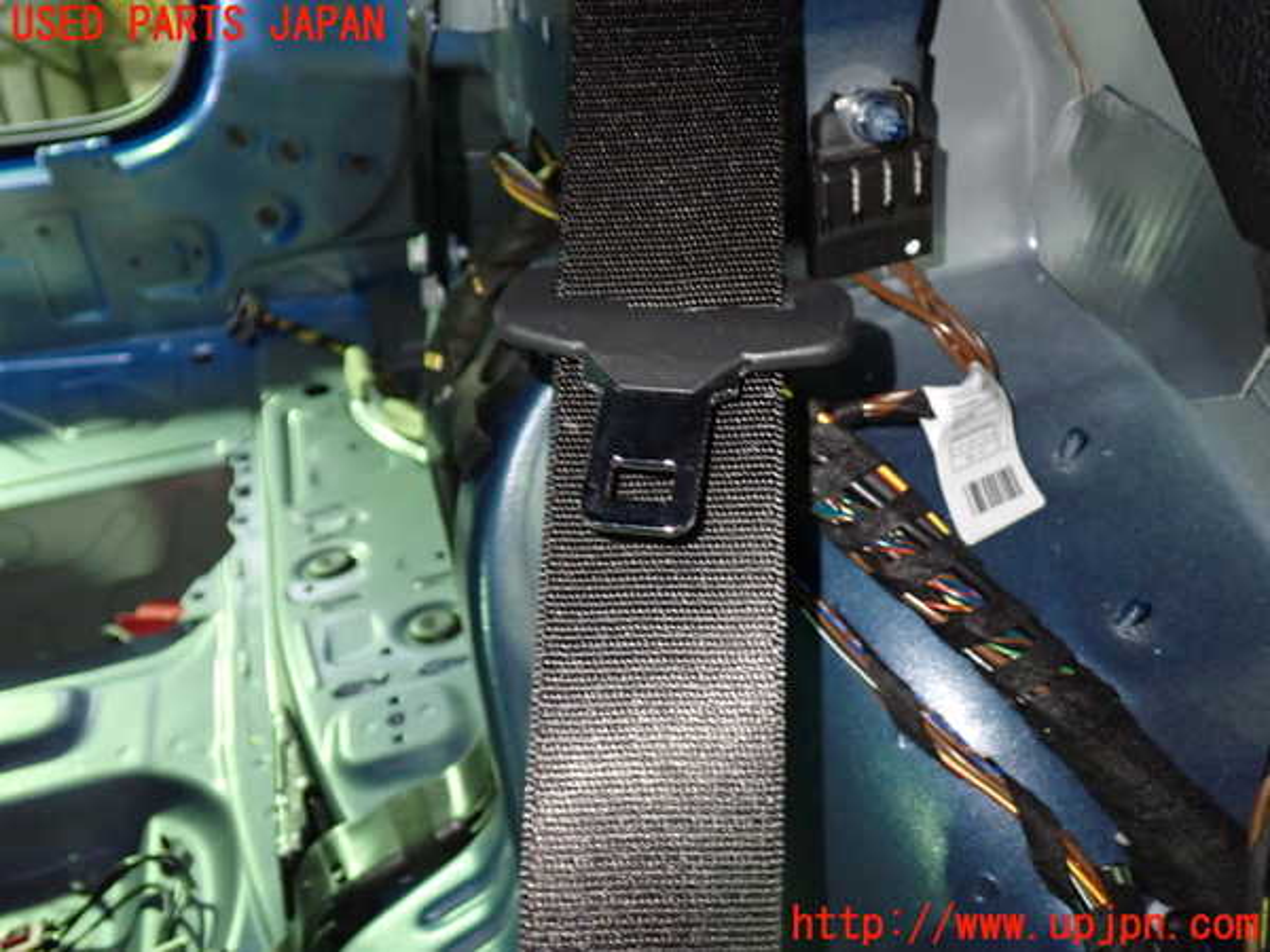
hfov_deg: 60.0
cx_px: 635
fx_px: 1101
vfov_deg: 46.8
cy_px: 476
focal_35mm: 30
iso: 800
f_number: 2.3
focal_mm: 5.4
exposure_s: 1/20
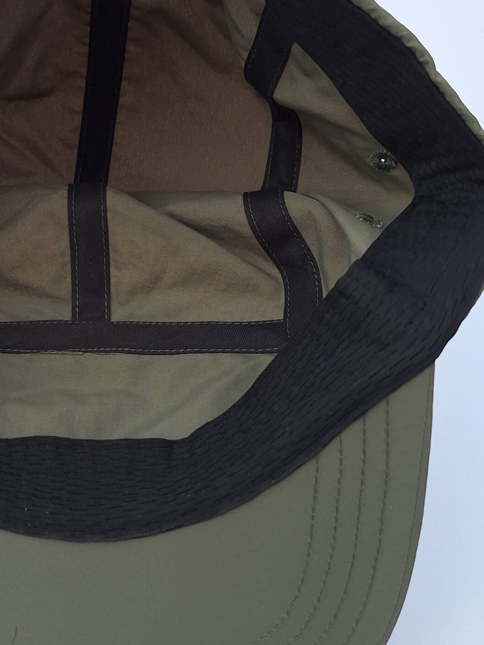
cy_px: 255
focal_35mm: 42
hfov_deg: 33.5
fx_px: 783
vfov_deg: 44.5
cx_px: 109
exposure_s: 1/300
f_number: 1.8
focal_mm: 5.54
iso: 40
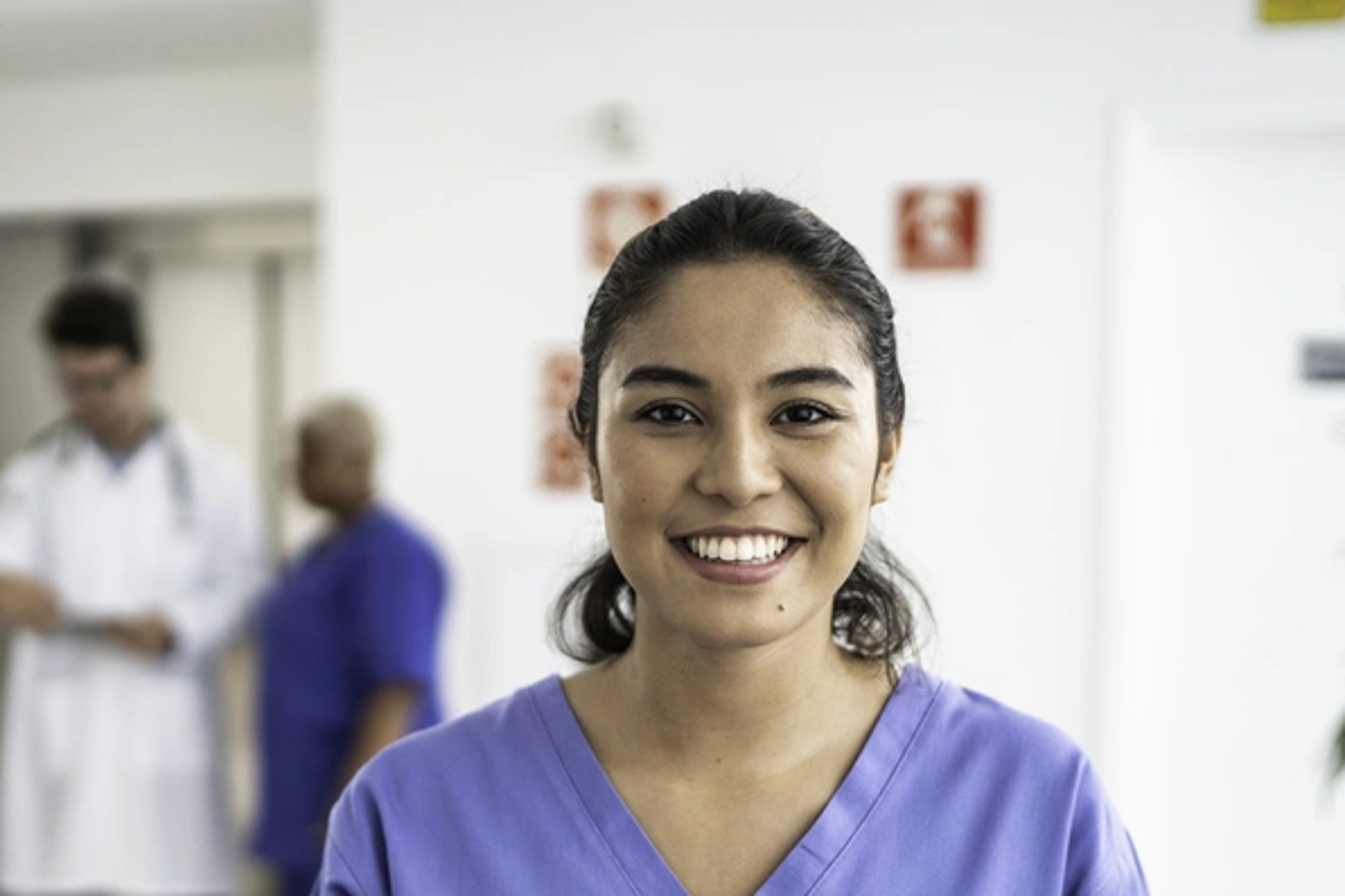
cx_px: 506
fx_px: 2054
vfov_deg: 24.3
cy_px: 686
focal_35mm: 55
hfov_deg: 36.1
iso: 320
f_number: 1.4
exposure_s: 1/2000
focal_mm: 35
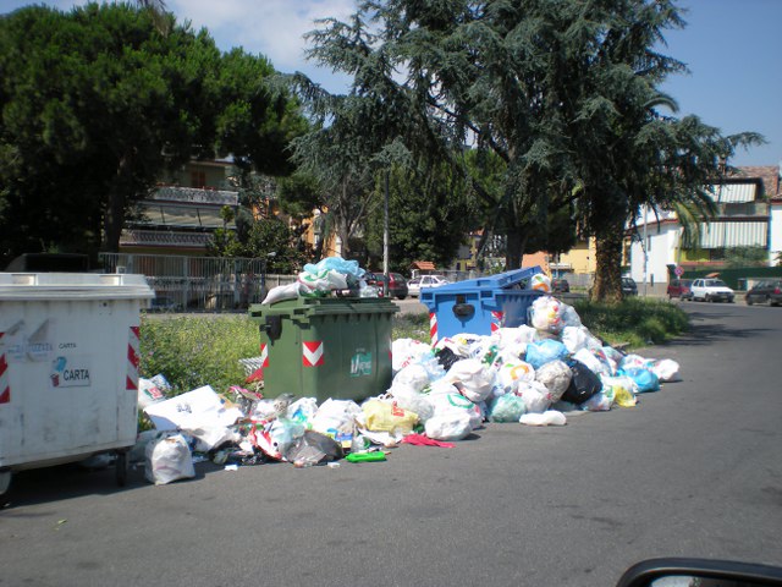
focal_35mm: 38
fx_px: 858
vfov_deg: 37.7
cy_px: 294
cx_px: 391
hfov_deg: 49.0
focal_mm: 6.3
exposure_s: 1/446
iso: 64
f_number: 4.6
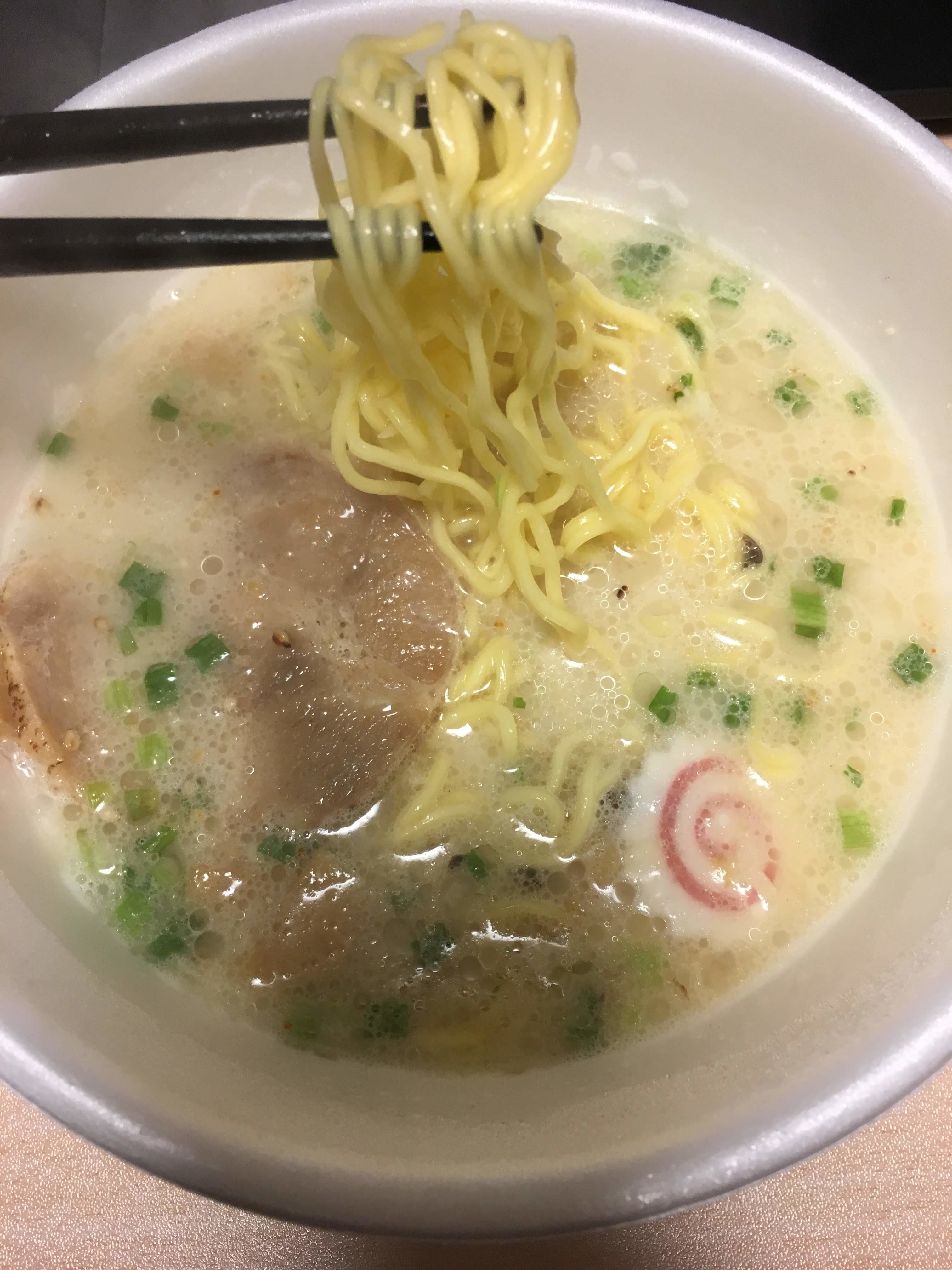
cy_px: 635
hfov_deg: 48.2
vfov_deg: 61.7
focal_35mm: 29
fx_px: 1063
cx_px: 476
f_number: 2.2
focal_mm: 4.15
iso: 64
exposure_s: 1/30
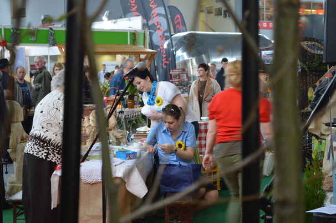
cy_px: 112
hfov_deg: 27.0
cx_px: 168
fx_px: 699
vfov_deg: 18.2
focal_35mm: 75
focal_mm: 50
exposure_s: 1/25
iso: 400
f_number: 5.6
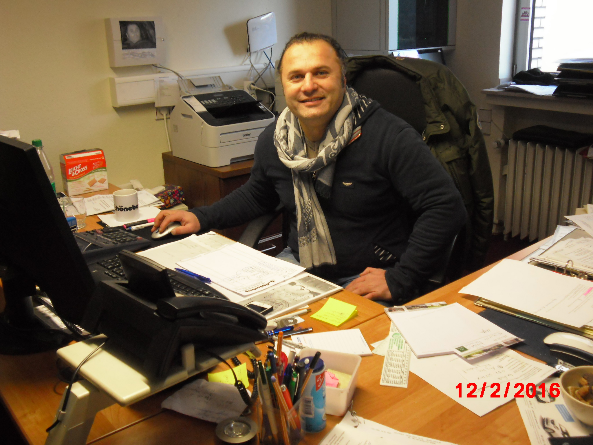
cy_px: 222
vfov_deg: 37.7
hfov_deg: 49.0
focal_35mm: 38
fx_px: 651
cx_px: 296
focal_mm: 6.9
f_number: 3.9
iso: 400
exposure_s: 1/60
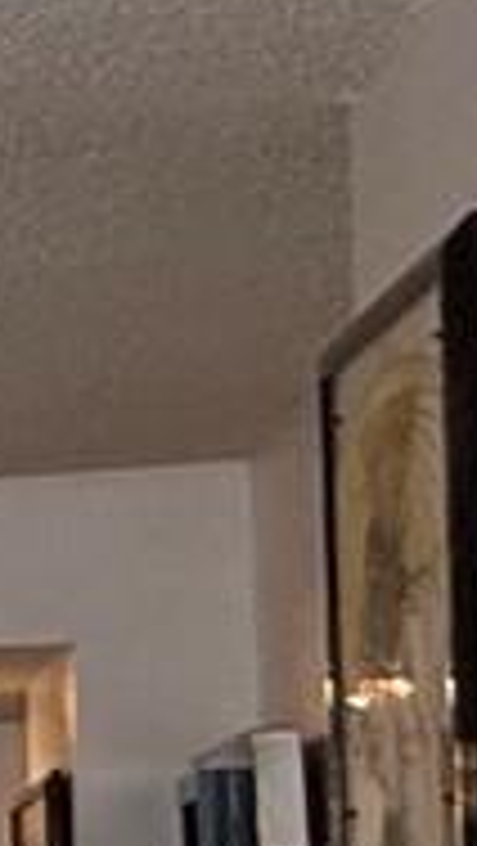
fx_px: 2918
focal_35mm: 130
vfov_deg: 16.2
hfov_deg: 4.3
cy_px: 842
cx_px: -2912
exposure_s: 1/99
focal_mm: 2.22
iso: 100
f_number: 2.2
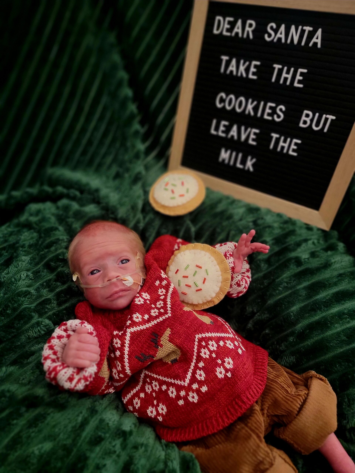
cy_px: 236
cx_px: 178
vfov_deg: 71.6
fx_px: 328
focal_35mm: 24
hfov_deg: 56.8
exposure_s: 1/13.4
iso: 500
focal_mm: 6.7
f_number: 1.8
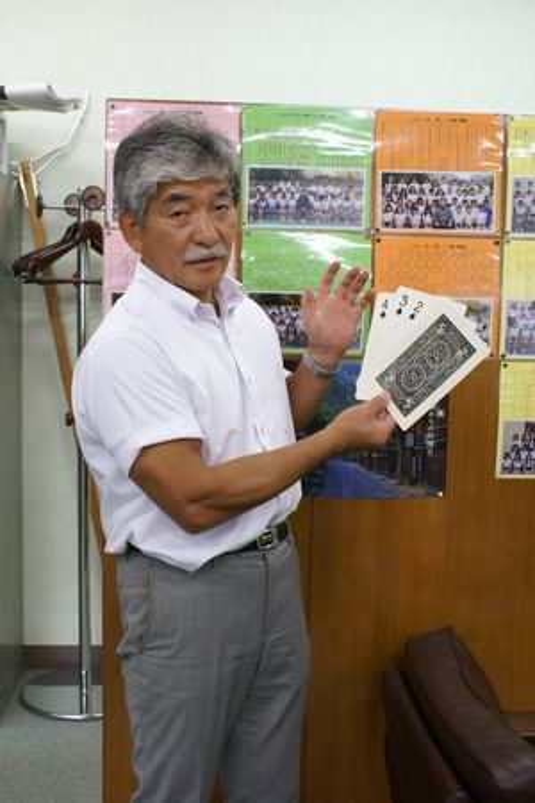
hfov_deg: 31.9
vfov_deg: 46.4
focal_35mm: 42
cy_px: 402
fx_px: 936
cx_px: 268
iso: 250
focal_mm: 28
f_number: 4.5
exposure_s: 1/50
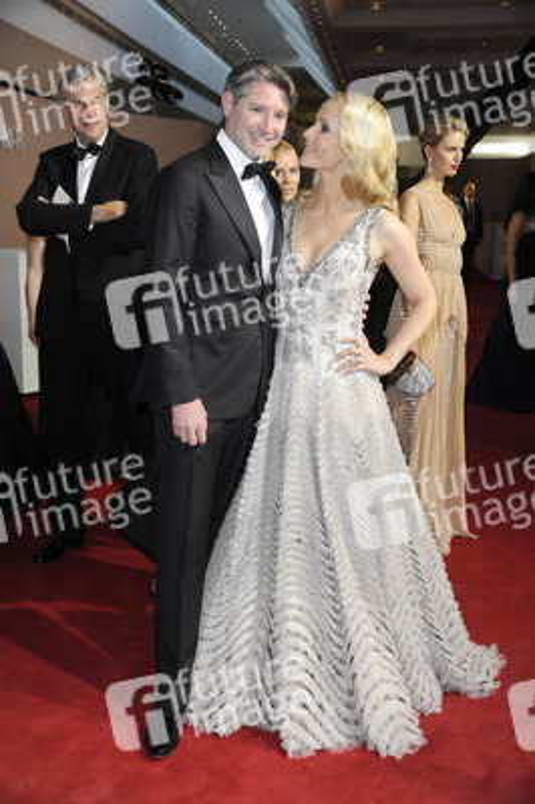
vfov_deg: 41.1
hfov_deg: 28.0
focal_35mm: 48
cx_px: 268
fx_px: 1072
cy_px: 402
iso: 640
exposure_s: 1/160
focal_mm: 48
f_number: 5.6
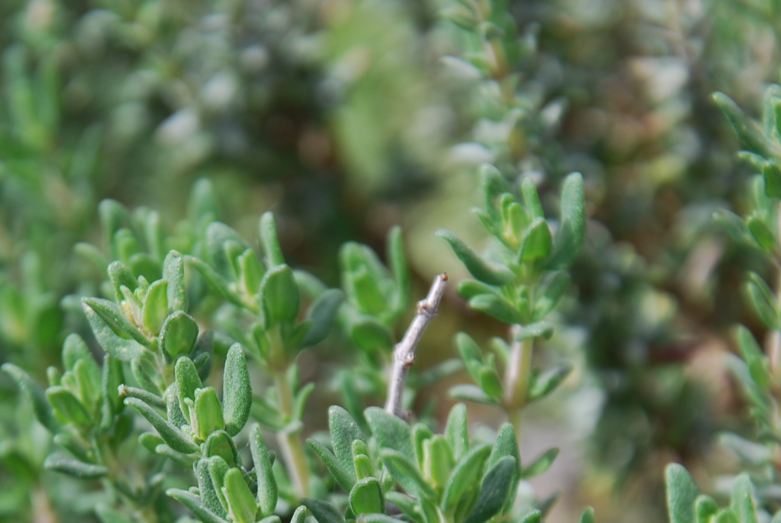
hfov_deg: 6.1
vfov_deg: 4.1
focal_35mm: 336
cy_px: 588
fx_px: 7298
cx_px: 290
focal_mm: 98
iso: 110
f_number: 8
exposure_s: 1/125
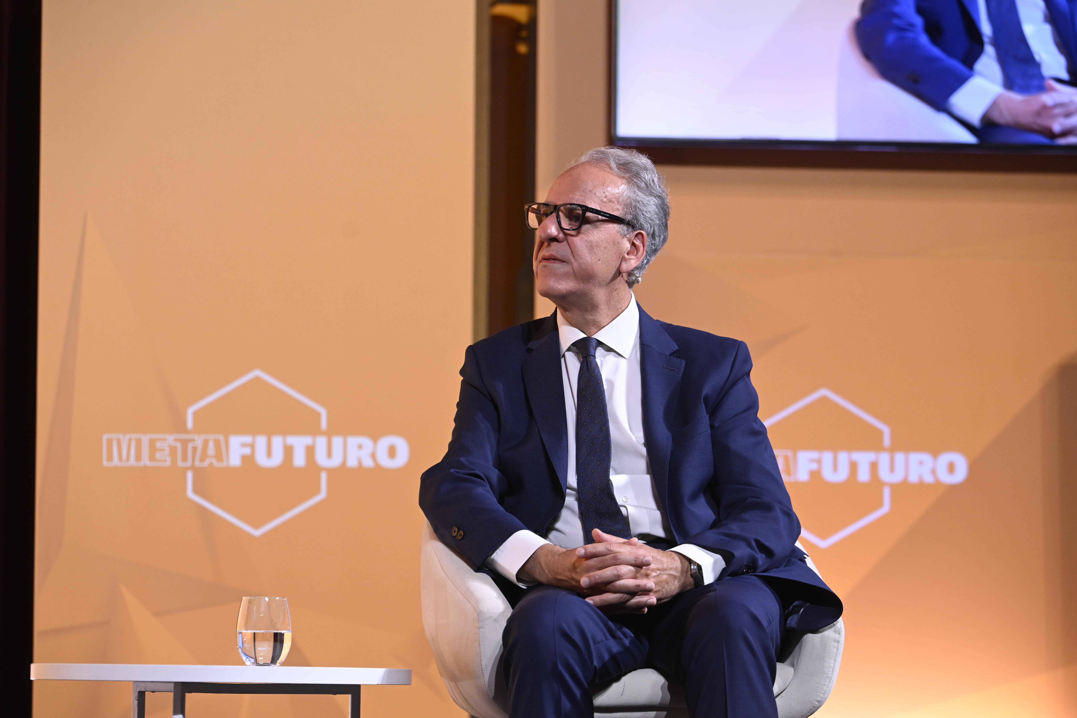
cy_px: 359
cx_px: 538
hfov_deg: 14.7
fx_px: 4188
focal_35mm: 140
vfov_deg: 9.8
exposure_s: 1/200
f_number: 4.5
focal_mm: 140
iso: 2000
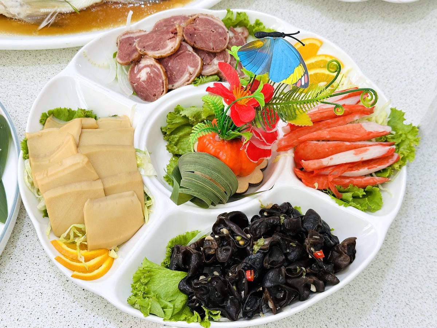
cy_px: 164
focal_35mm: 48
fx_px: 606
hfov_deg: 39.7
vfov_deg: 30.3
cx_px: 218
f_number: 1.78
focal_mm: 6.86
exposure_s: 1/120
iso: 100
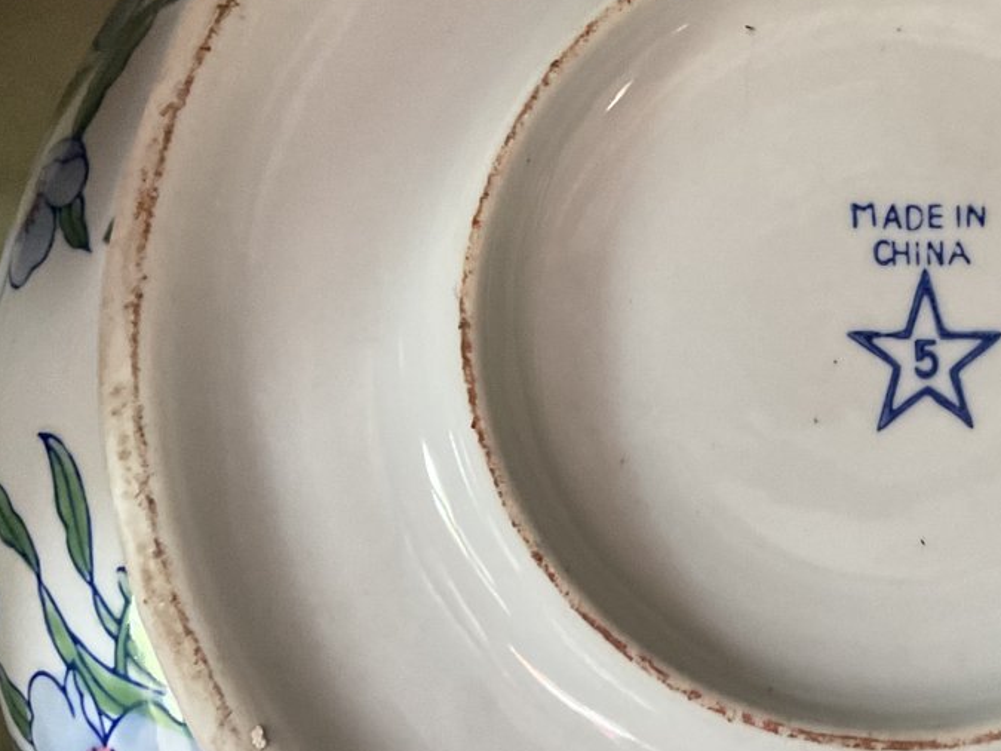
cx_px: 852
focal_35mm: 65
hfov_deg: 28.9
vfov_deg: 22.6
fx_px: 1879
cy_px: 393
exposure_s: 1/50
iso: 200
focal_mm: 3
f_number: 1.8
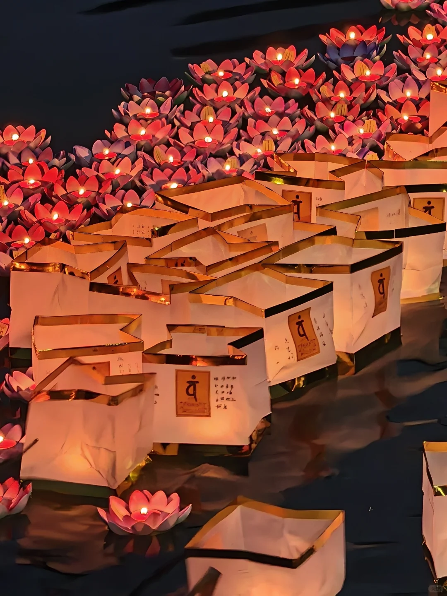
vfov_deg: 6.6
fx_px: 5165
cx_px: 224
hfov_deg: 5.0
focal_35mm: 300
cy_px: 298
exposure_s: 1/17
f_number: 3.1
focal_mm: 24.85
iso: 1000
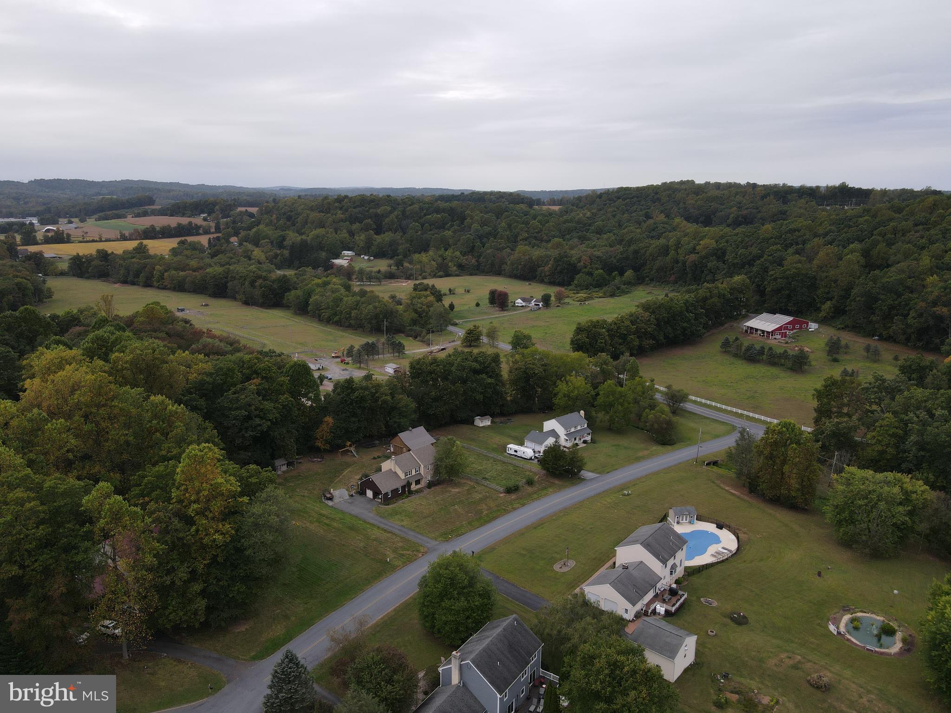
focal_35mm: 24
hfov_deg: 71.6
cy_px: 356
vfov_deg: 56.8
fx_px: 659
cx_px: 476
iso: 100
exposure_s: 1/120
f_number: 2.8
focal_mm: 4.5
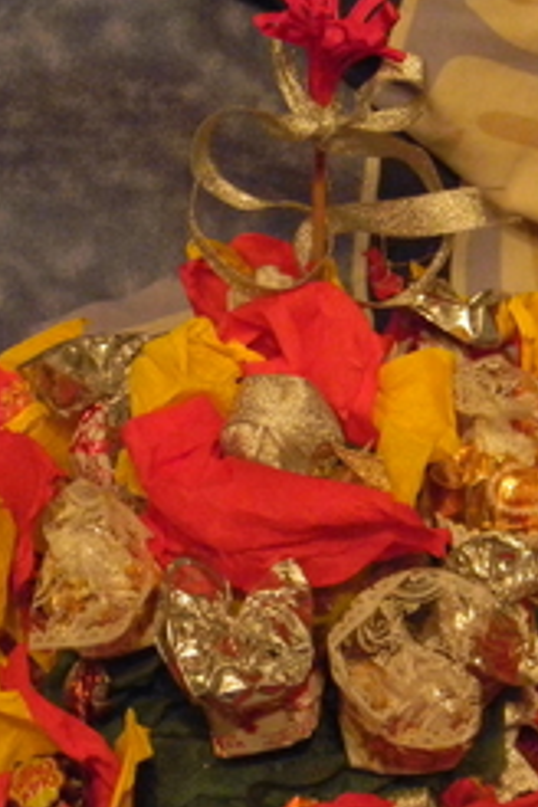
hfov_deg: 17.5
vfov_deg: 26.0
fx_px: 1748
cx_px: 354
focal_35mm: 78
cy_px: 463
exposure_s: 1/4.2
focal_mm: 7.3
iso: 200
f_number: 3.8
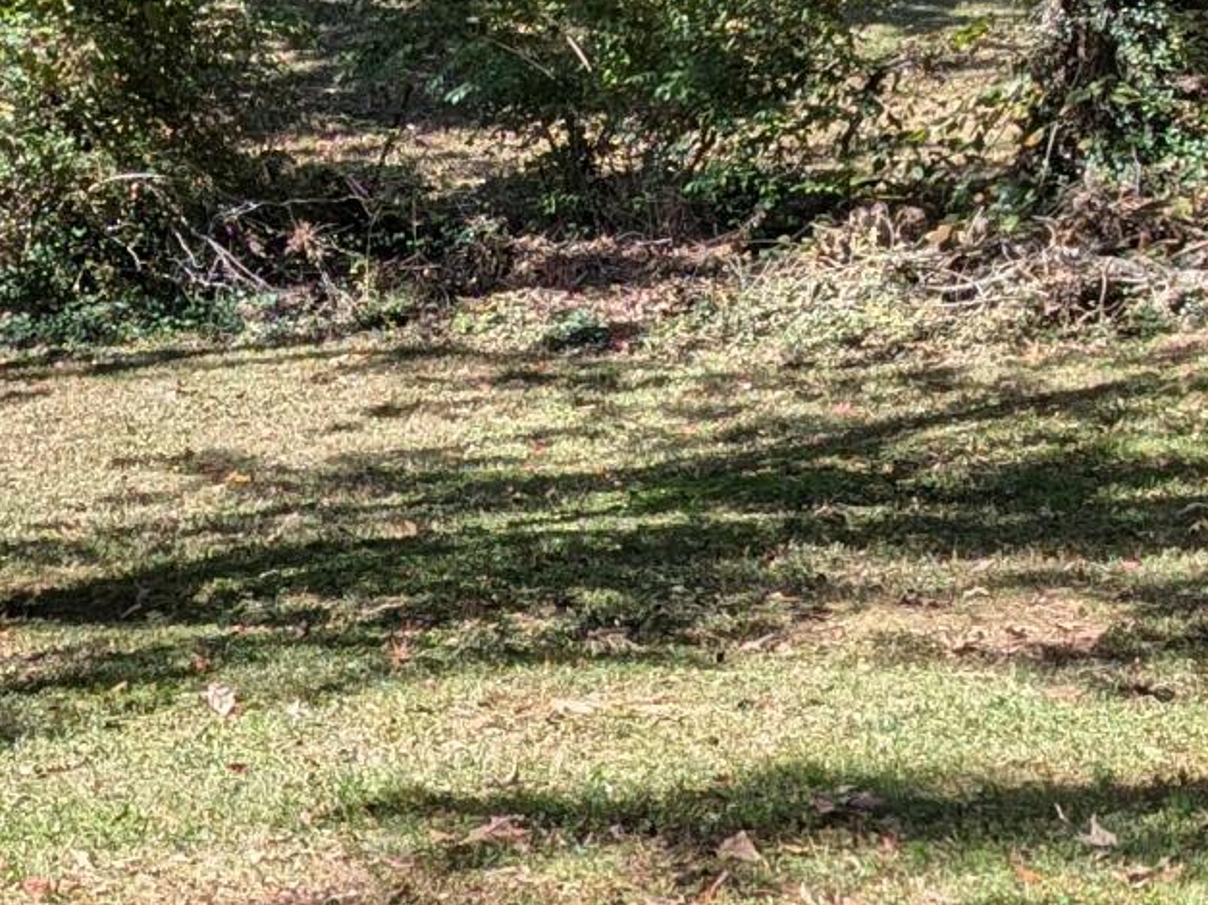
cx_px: -162
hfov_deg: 16.5
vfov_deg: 12.9
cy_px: 481
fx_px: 4012
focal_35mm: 115
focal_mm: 6.81
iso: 43
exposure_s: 1/797
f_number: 1.85
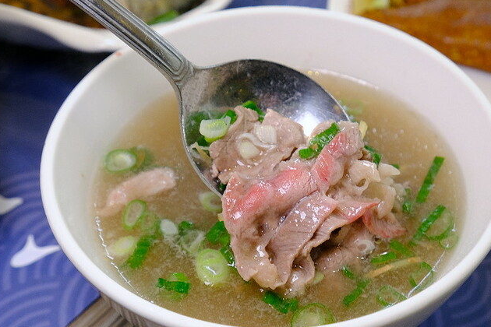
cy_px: 193
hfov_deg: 34.4
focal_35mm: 58
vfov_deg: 23.3
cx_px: 298
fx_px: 791
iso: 1250
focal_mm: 28.9
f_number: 5
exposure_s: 1/125
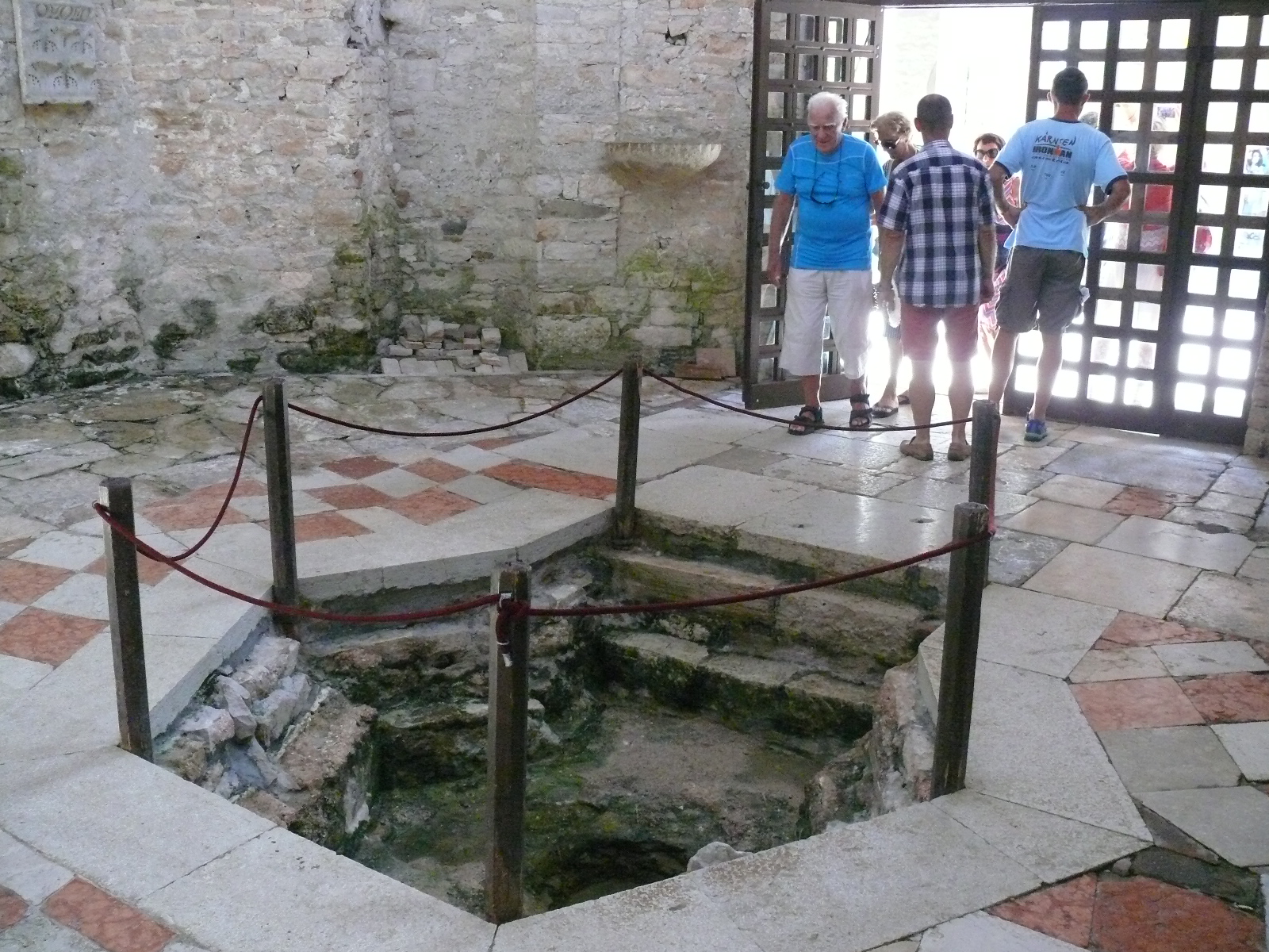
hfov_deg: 52.6
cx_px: 634
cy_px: 476
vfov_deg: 40.7
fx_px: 1283
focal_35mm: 35
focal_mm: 7.4
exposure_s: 1/30
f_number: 2.8
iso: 800
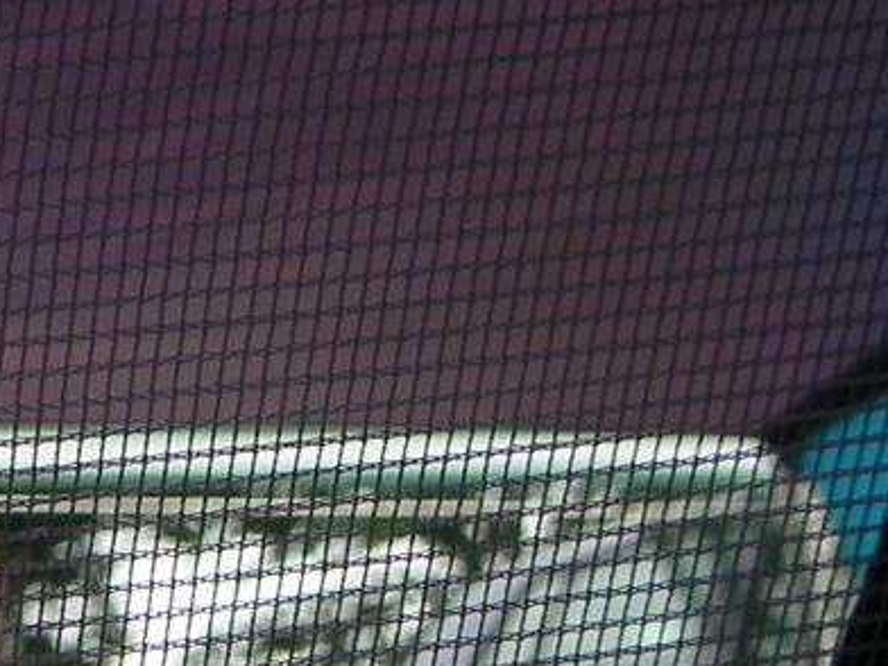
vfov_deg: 11.9
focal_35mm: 124
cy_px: 580
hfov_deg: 15.2
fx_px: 3181
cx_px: -231
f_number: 2.8
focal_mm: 6
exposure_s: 1/350
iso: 50
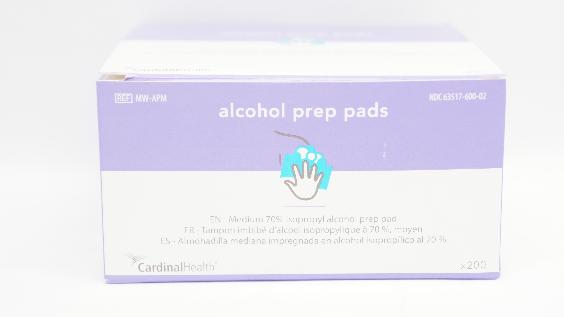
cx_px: 282
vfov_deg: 14.5
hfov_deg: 25.4
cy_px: 169
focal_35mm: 84
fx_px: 1249
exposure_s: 1/60
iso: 800
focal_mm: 53
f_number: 5.6
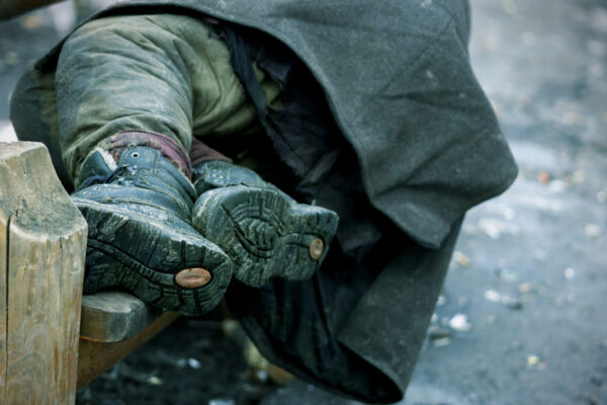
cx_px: 304
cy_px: 202
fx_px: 2655
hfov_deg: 13.0
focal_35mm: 158
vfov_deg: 8.7
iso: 200
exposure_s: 1/640
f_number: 3
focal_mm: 105
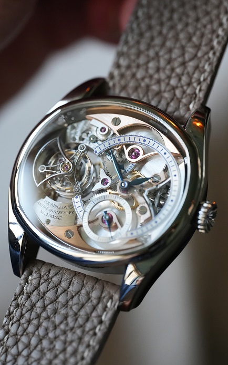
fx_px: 1074
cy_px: 183
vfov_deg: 19.3
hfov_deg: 12.1
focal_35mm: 108
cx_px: 106
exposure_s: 1/250
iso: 6400
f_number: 4.5
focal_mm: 105
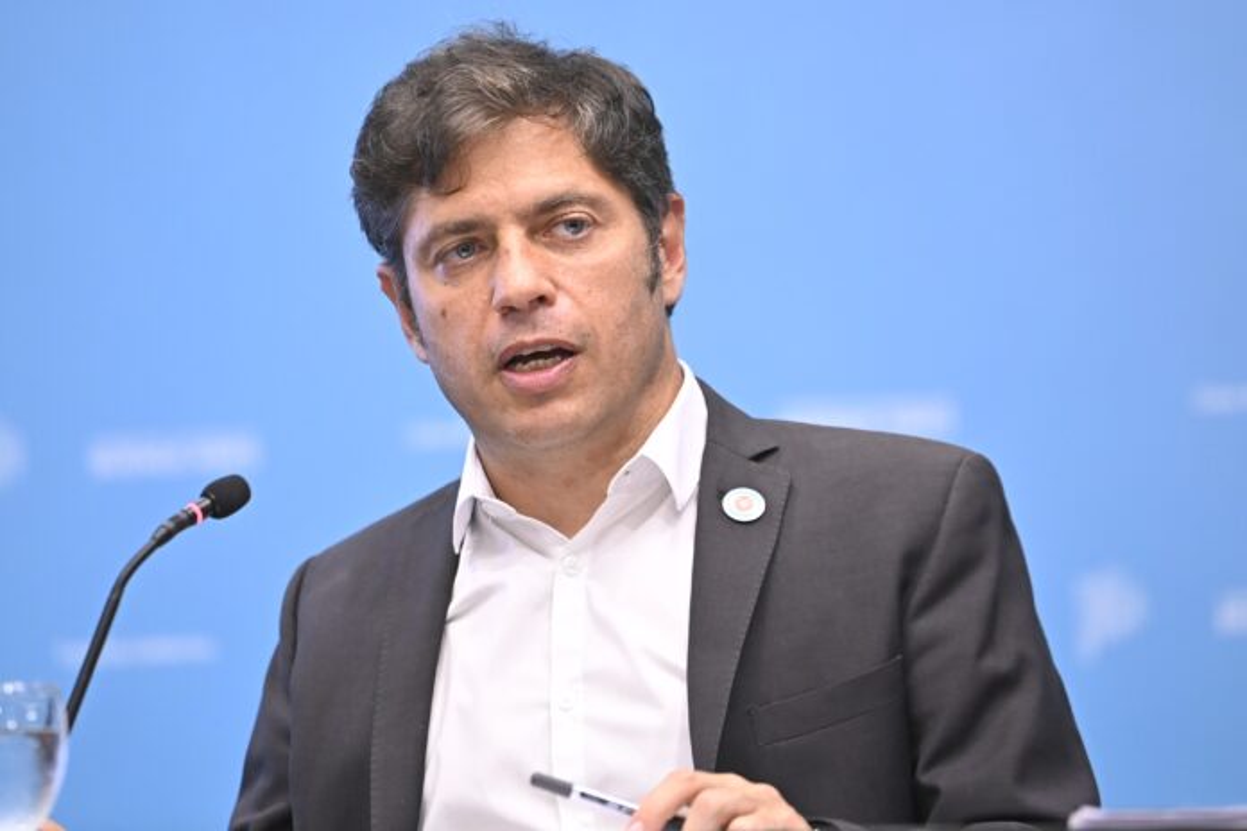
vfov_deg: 6.9
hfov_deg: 10.3
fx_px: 6927
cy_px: 416
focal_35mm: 200
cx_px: 624
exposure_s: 1/323
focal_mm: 200
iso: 4000
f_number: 3.2
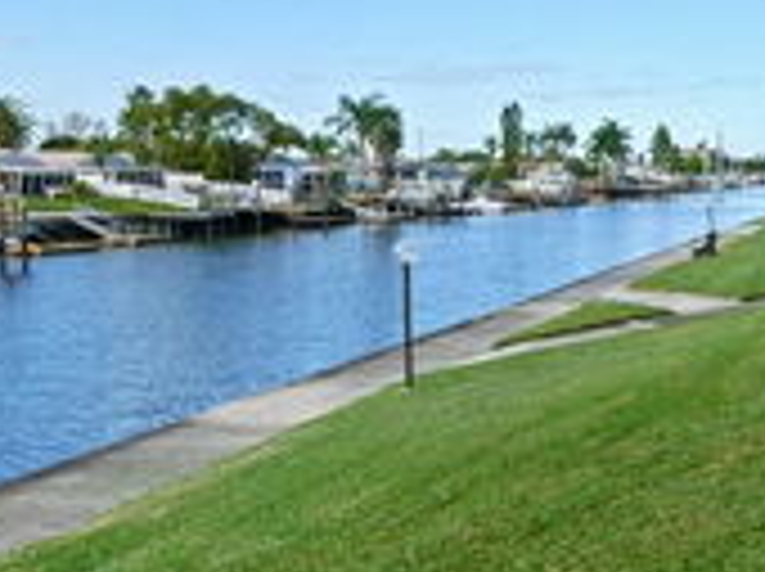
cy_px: 108
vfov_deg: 28.9
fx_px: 1081
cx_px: 688
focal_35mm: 49
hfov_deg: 36.5
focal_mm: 12
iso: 320
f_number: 11
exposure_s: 1/400
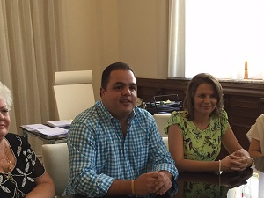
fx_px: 412
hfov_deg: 35.5
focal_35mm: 54
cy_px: 150
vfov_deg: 26.7
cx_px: 139
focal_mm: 3.3
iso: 80
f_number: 2.4
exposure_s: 1/33
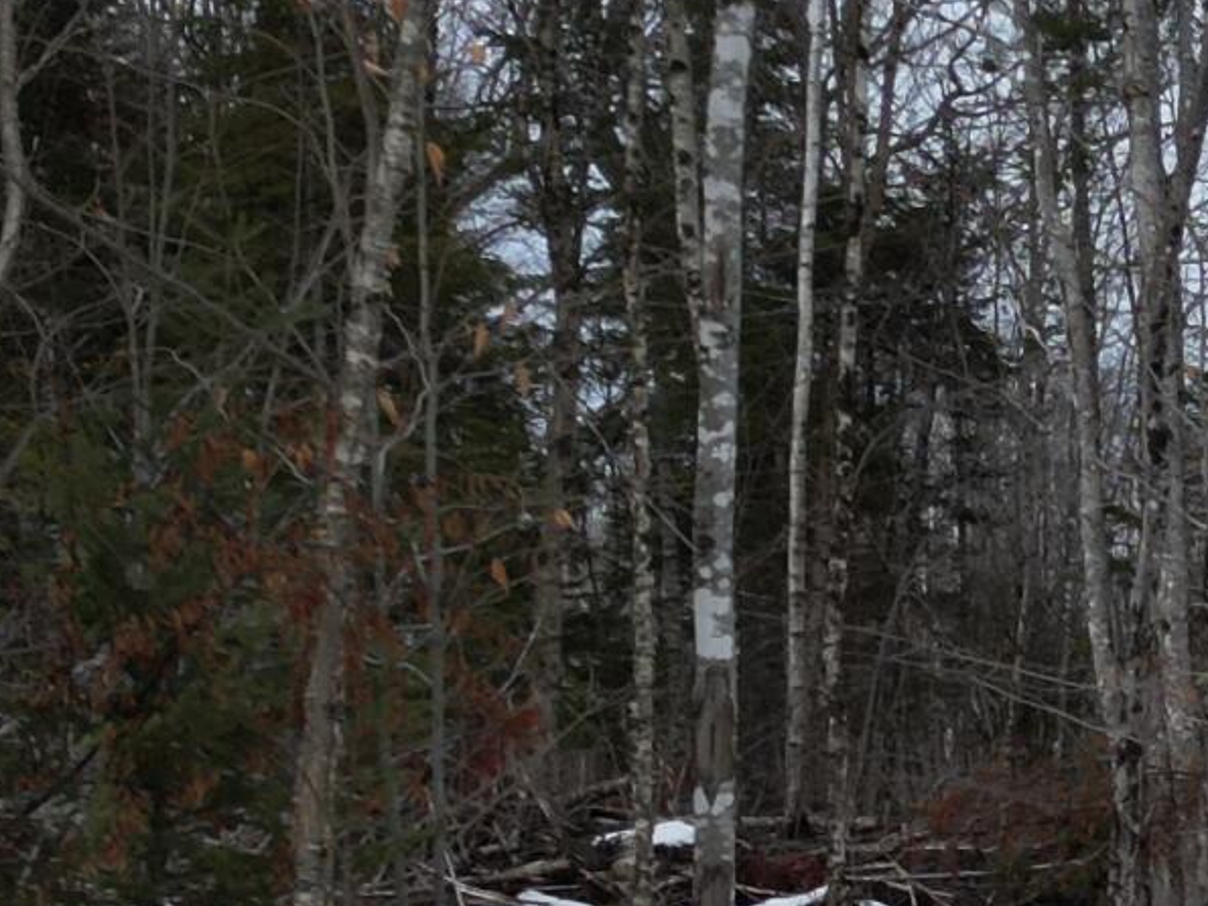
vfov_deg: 12.1
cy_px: 908
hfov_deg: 15.4
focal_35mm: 121
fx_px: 4222
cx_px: 1602
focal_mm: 6.72
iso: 100
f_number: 1.7
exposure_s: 1/640
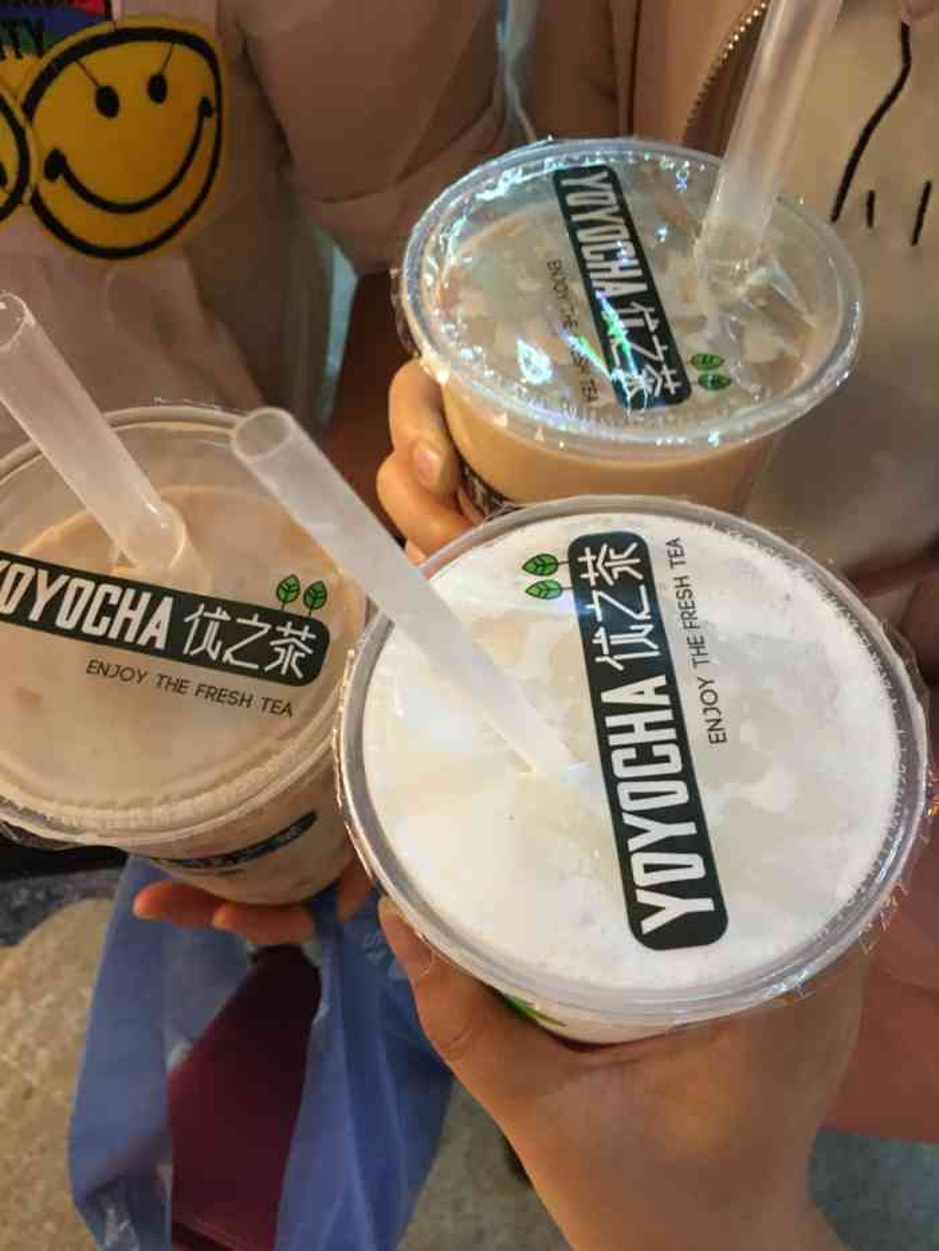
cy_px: 626
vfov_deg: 61.7
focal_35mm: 29
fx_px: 1049
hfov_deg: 48.2
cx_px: 470
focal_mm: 4.15
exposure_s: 1/20
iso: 200
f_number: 2.2
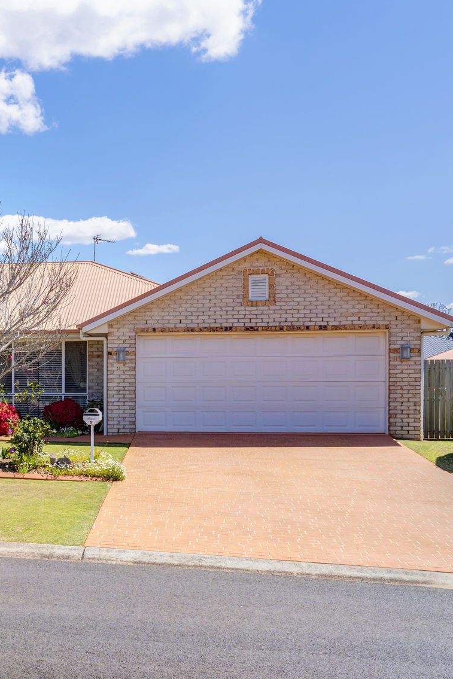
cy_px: 344
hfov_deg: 27.8
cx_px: 19
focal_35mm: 46
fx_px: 868
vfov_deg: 42.7
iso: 100
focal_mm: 29
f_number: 8
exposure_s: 1/125
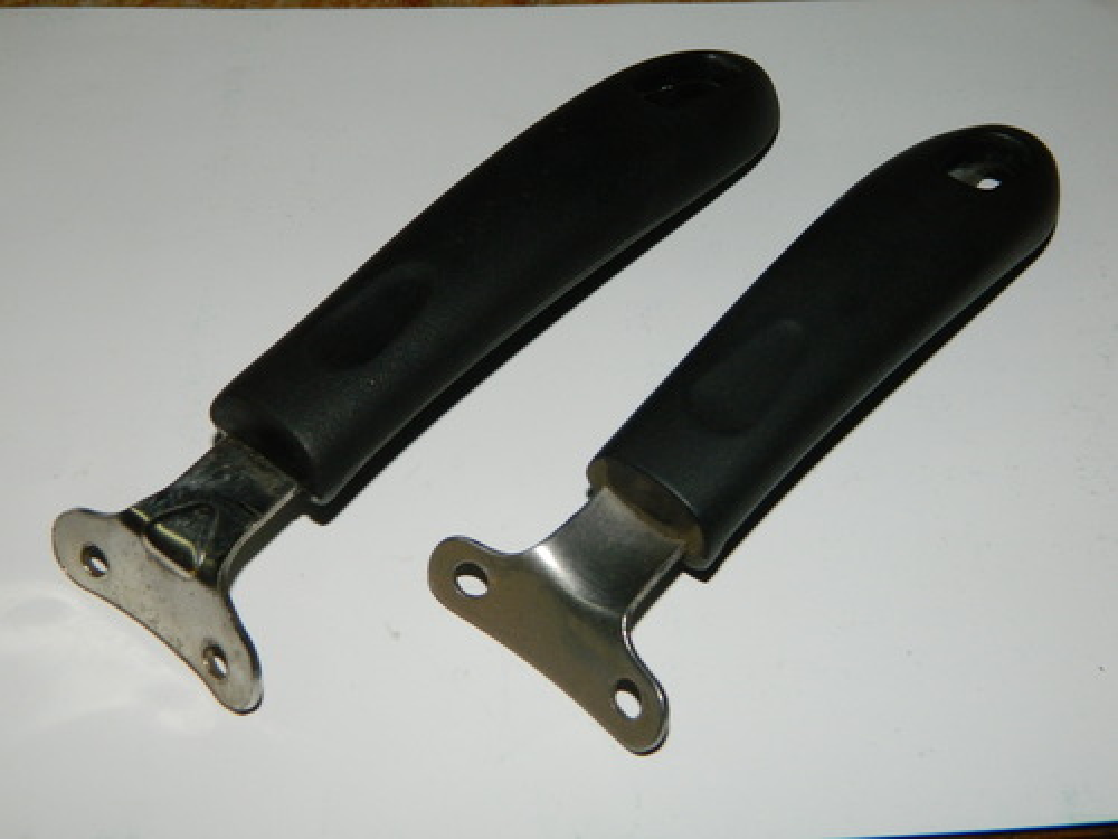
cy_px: 420
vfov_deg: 30.9
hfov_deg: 40.4
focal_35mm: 47
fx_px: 1518
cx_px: 559
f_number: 10.2
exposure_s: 1/50
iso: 200
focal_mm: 8.4
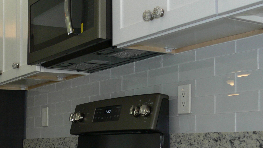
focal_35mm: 71
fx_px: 495
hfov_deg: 29.4
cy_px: 144
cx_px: 76
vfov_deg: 16.7
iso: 100
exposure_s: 1/30
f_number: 4
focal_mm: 7.4
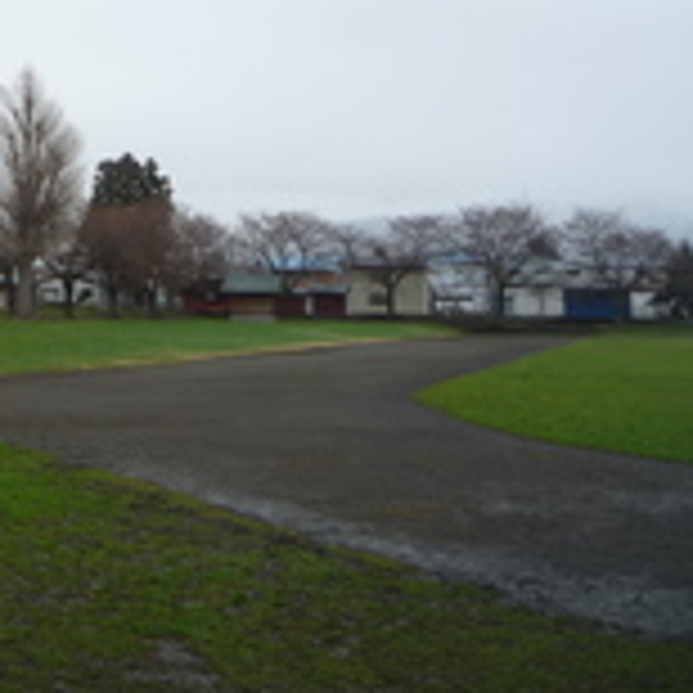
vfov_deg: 27.0
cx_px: -112
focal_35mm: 62
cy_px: 104
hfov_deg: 25.3
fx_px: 1404
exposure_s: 1/320
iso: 100
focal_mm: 5.2
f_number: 4
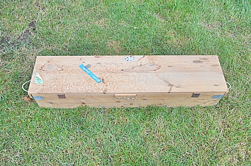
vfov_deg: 39.9
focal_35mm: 33
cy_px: 83
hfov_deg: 57.3
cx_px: 126
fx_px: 230
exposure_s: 1/125
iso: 220
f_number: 5.6
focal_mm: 22
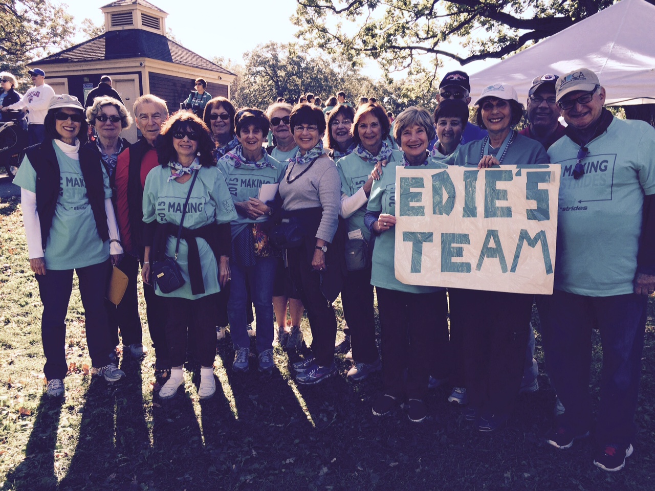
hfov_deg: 61.7
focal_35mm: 29
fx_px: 549
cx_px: 328
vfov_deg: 48.2
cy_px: 246
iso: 32
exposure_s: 1/380
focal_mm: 4.15
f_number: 2.2
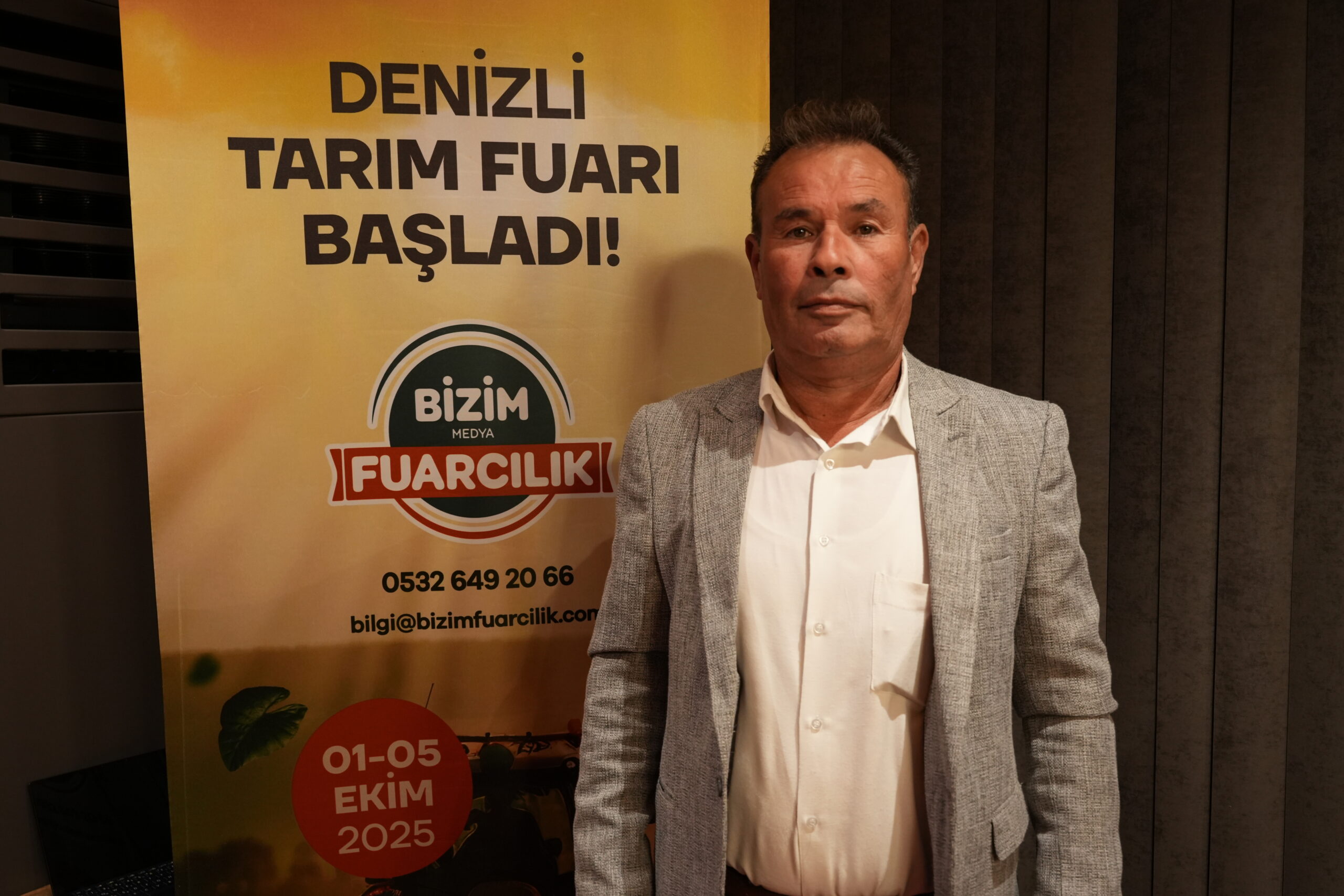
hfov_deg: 57.2
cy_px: 448
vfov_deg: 40.0
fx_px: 1232
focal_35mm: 33
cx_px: 672
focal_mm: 33
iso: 2000
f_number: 5
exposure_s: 1/25
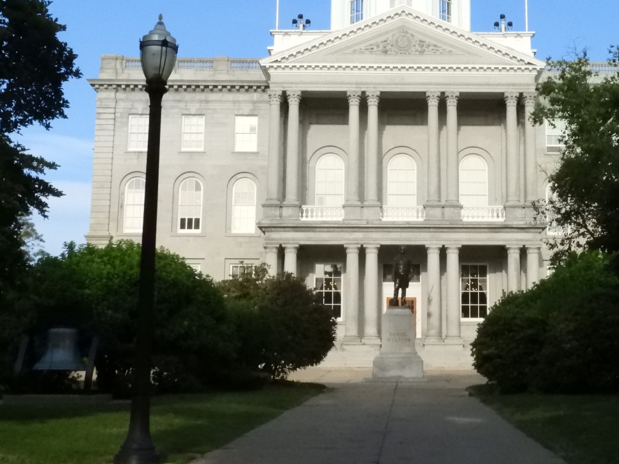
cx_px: 423
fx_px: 1198
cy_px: 126
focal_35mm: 67
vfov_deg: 21.8
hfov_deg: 28.7
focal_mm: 8.1
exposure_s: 1/2500
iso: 1600
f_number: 7.1
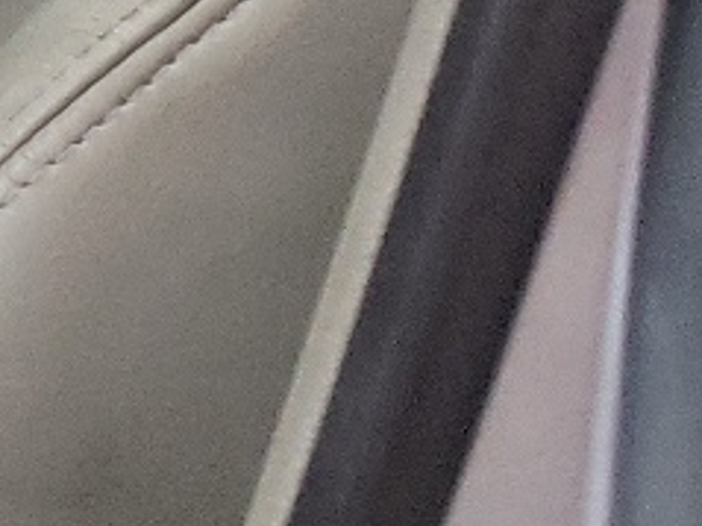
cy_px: -379
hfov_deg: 9.0
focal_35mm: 174
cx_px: -1463
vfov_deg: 8.3
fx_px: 3527
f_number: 1.5
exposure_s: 1/60.2
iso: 361
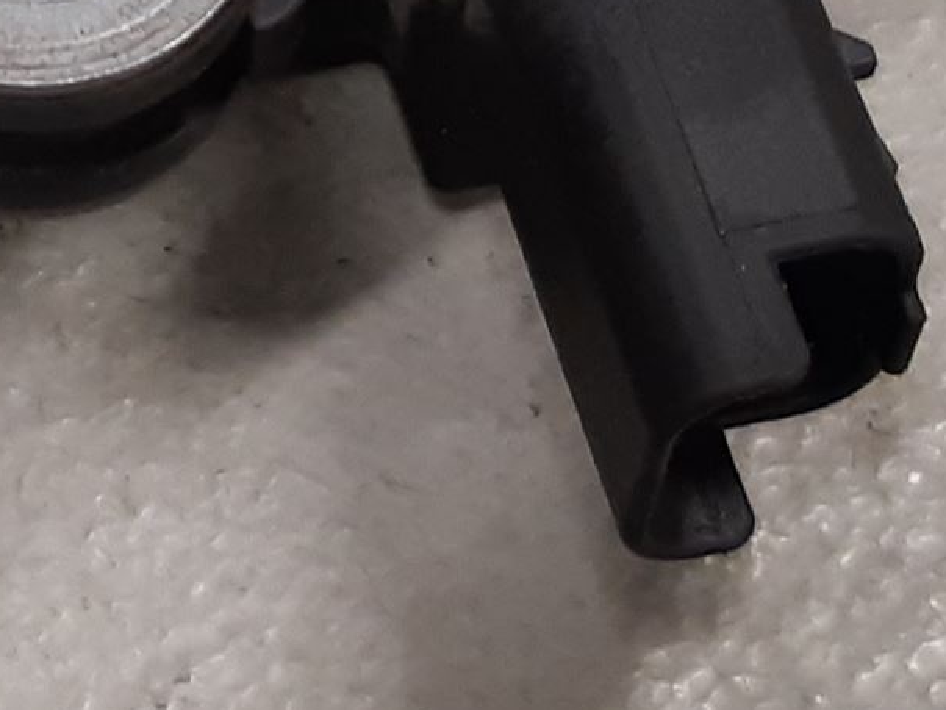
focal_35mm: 88
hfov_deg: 20.4
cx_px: -269
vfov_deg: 15.8
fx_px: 2405
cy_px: -269
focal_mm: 3.93
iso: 100
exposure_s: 1/50
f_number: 1.7
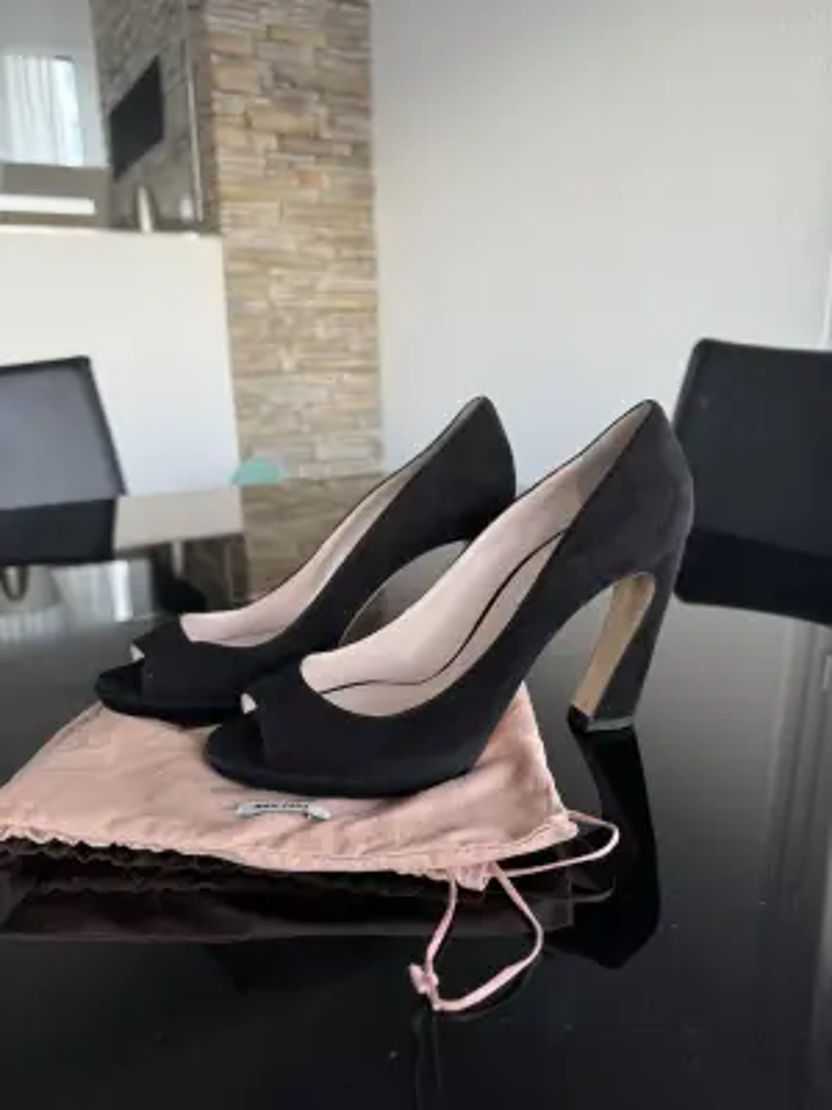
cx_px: 416
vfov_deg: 71.6
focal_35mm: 24
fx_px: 769
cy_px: 555
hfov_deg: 56.8
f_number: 1.78
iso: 200
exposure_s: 1/91
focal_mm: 6.76
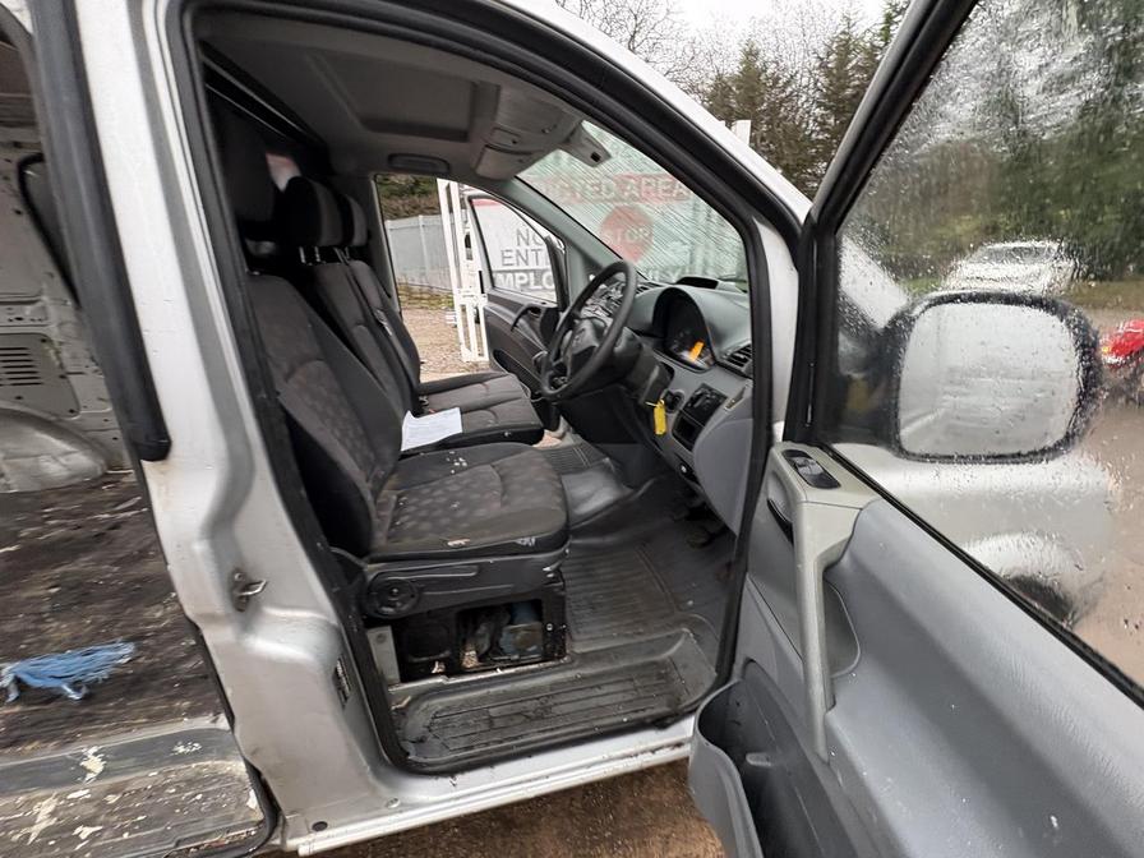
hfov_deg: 102.1
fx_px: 463
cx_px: 572
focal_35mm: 14
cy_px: 429
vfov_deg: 85.7
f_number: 2.2
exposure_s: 1/60
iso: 250
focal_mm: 2.22
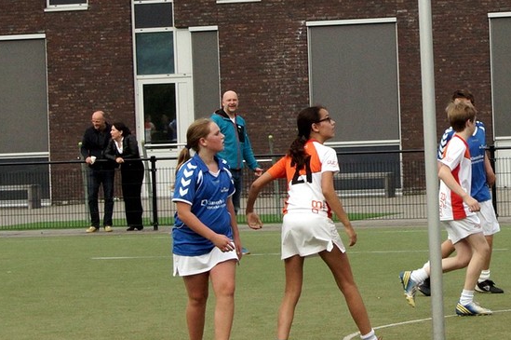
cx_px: 427
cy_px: 78
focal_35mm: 98
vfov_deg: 13.9
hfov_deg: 20.6
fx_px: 1389
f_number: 10
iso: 640
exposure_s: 1/500
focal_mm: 35
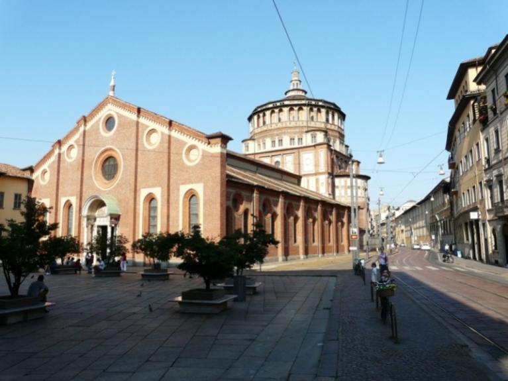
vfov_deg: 49.7
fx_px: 411
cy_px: 190
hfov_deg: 63.5
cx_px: 254
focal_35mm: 28
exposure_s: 1/200
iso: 100
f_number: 5.6
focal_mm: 4.6
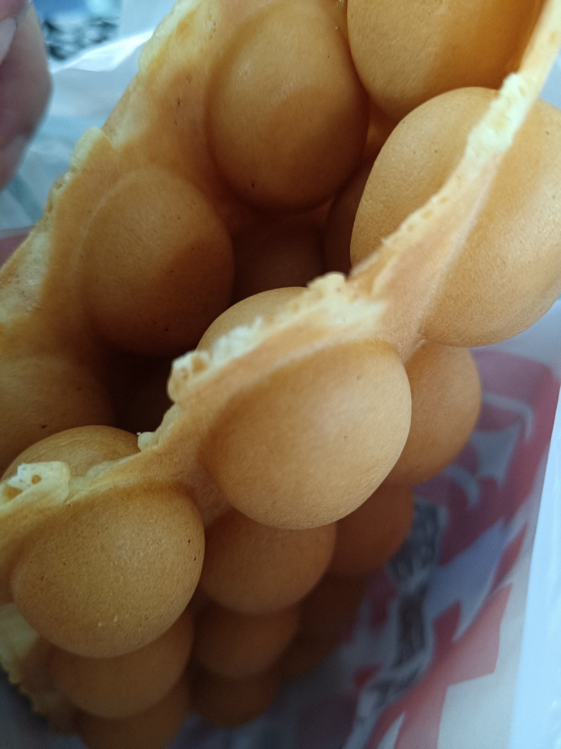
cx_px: 280
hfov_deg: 53.1
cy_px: 374
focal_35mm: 26
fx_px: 562
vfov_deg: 67.3
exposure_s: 1/33.3
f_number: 1.8
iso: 1190
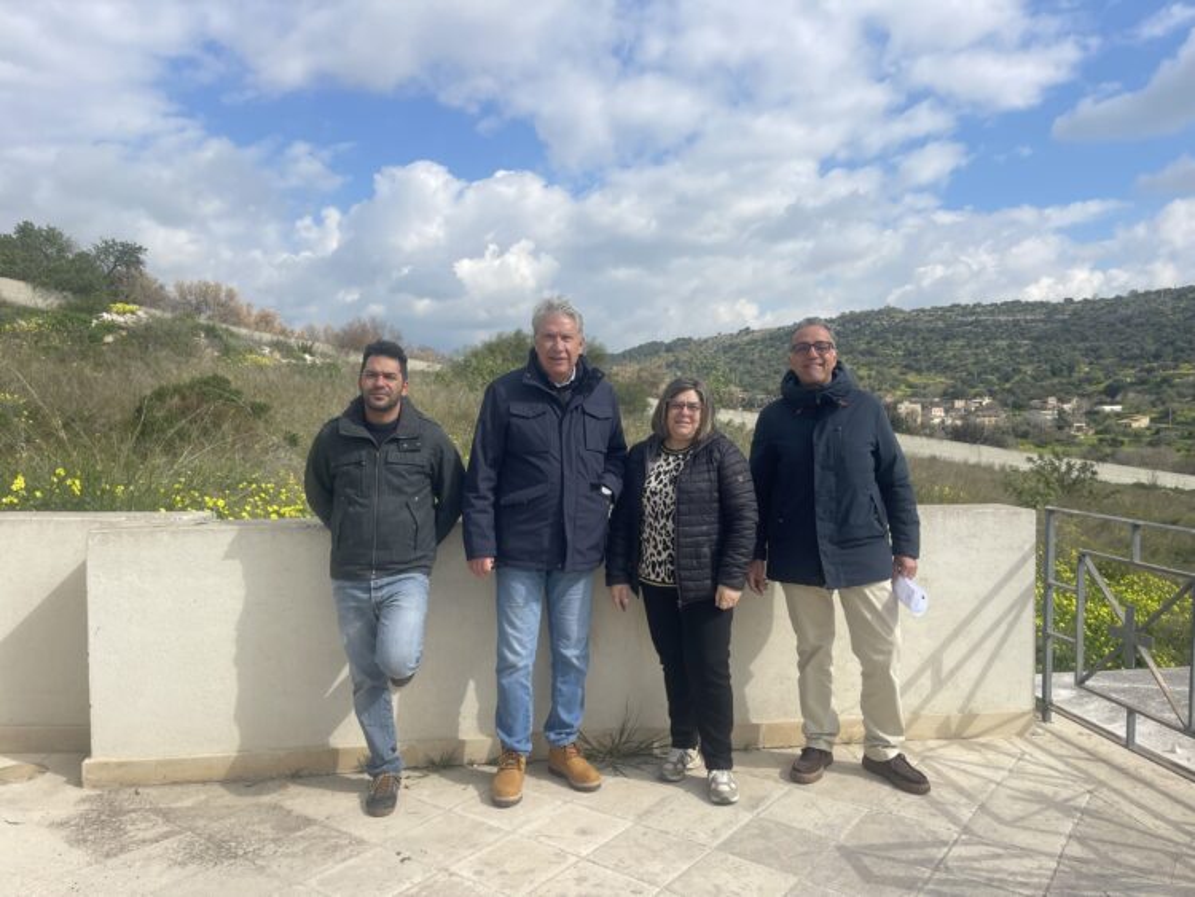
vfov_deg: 54.9
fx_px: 863
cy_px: 448
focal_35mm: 25
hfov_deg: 69.4
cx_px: 598
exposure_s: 1/3663
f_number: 1.6
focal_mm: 5.1
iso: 32
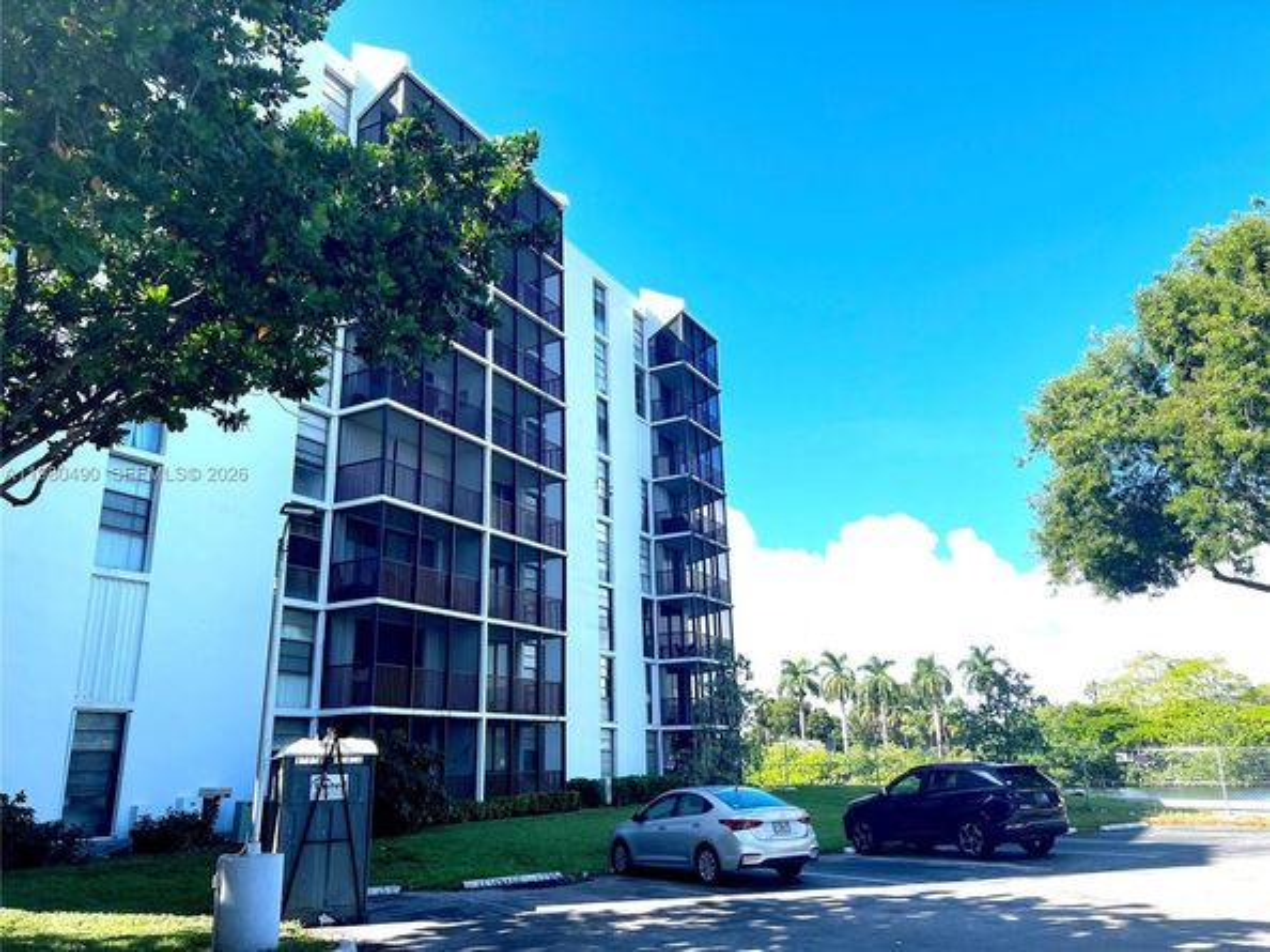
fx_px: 954
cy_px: 476
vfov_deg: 53.0
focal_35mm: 26
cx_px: 635
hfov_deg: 67.3
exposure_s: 1/2695
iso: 50
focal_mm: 5.7
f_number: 1.5
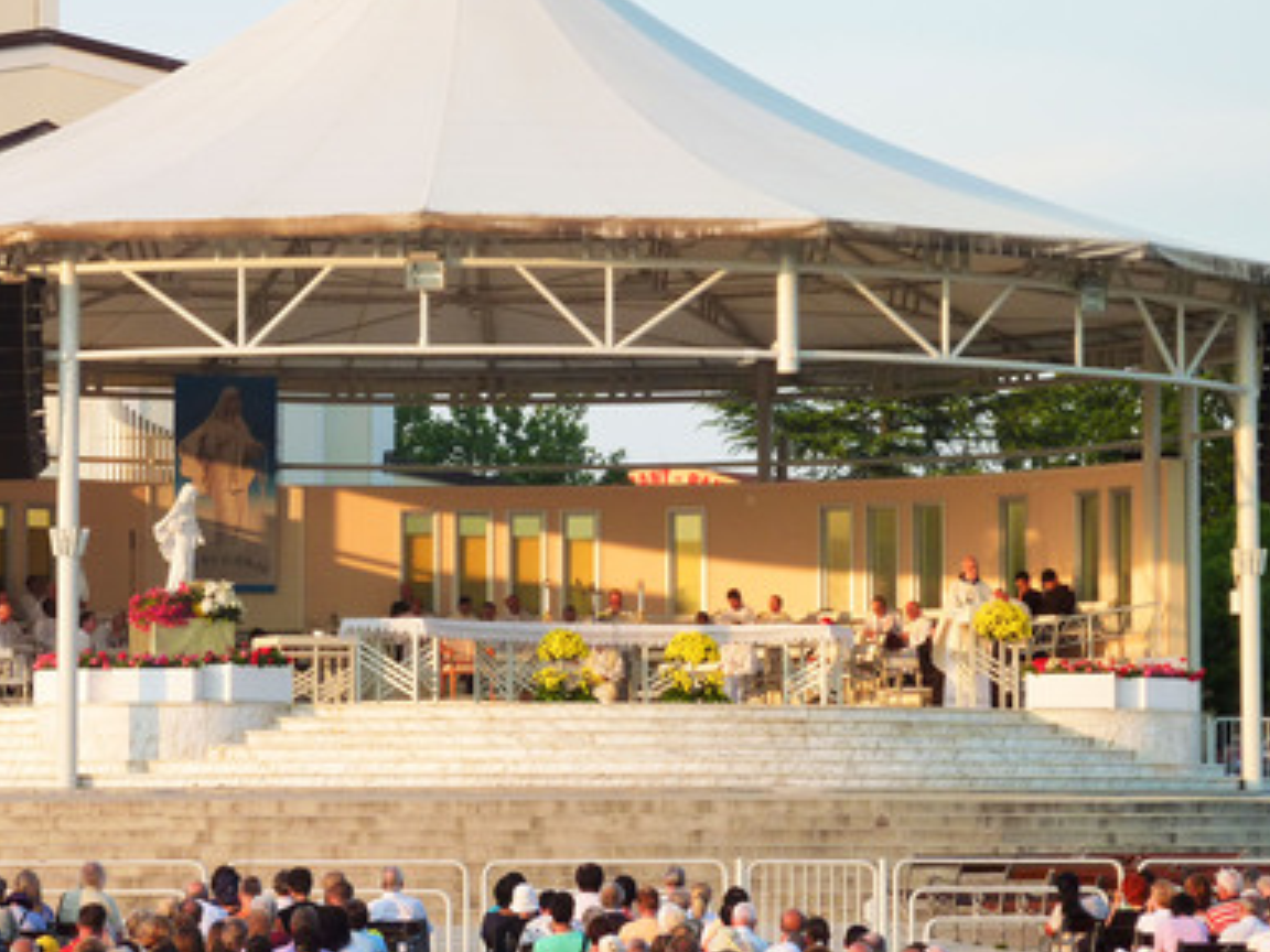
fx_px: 5687
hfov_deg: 12.7
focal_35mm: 155
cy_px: 455
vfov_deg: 9.6
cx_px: 638
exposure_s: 1/200
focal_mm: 19.5
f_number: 4.4
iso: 125
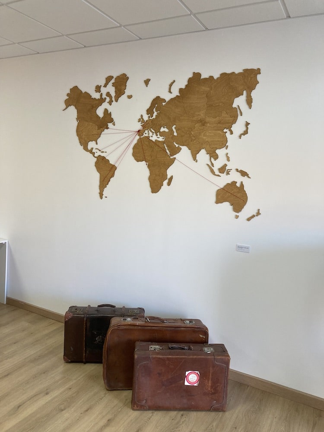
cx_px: 162
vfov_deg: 63.4
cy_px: 216
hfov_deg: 49.7
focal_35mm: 28
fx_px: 349
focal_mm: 3.99
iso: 64
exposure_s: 1/50
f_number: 1.8
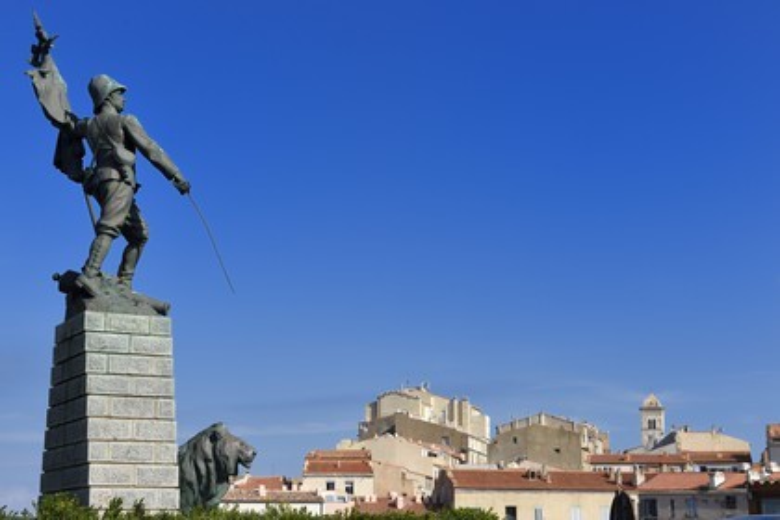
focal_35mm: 58
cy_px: 260
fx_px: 1257
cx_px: 390
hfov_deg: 34.5
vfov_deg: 23.4
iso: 200
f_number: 16
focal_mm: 58
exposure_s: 1/250
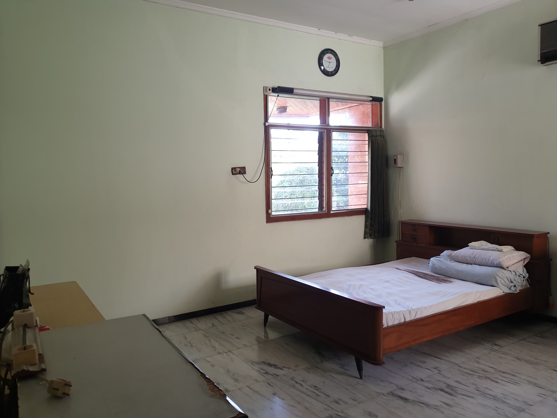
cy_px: 209
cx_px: 278
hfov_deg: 67.3
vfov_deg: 53.1
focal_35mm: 26
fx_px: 418
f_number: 1.5
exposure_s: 1/50
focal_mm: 4.3
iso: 64
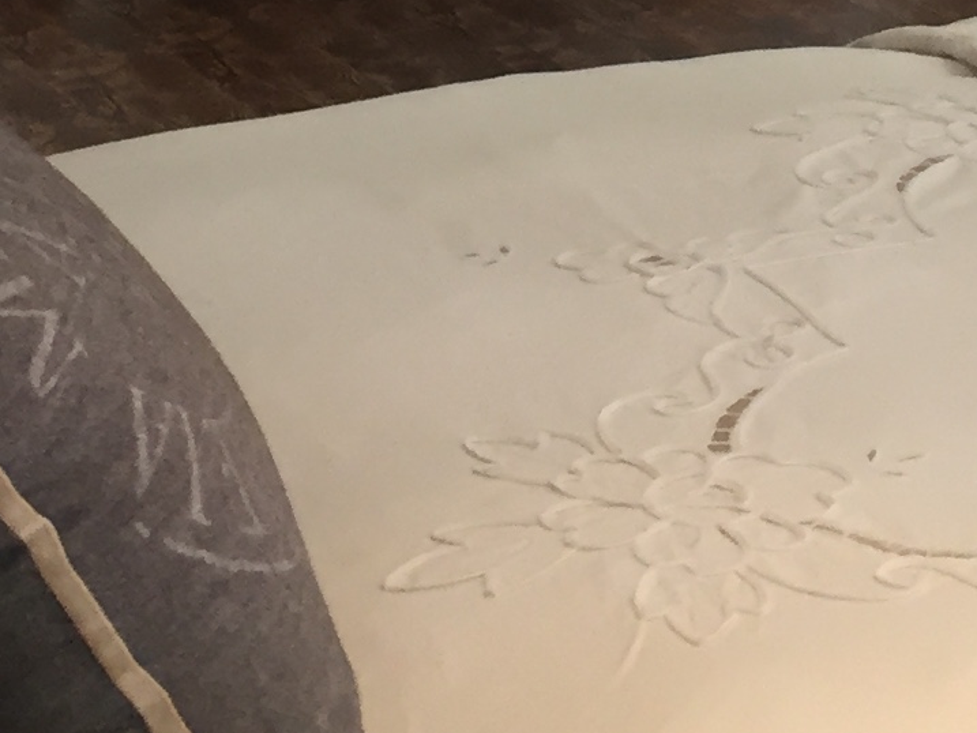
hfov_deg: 14.9
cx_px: 719
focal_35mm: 132
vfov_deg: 10.6
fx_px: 3726
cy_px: -522
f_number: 2.2
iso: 100
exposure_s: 1/33
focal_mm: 4.15
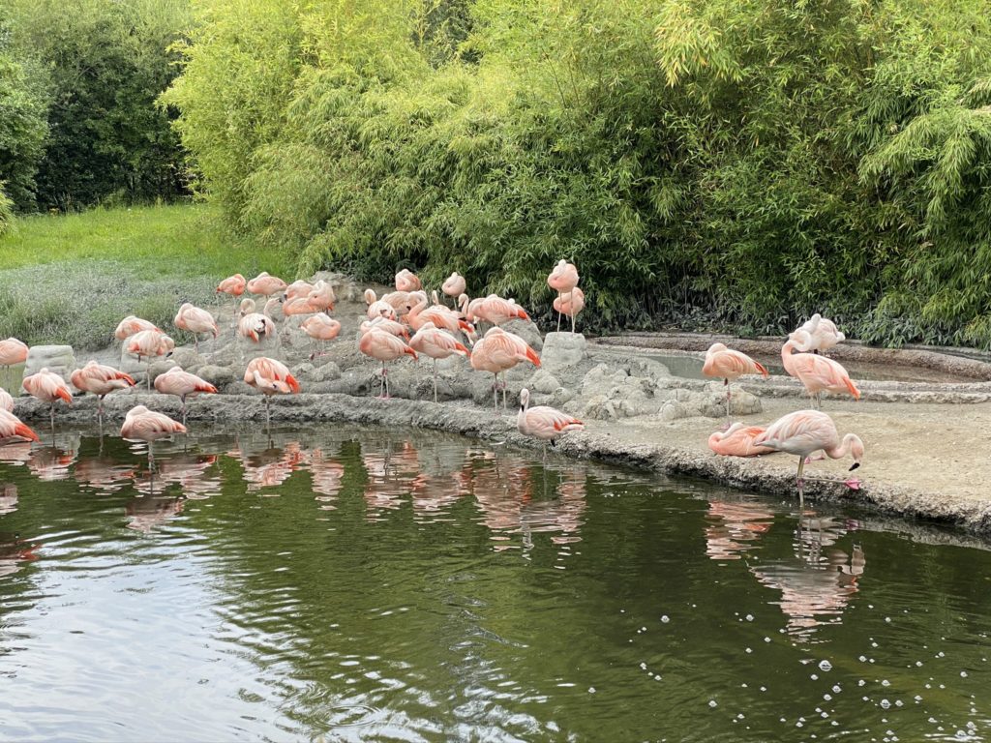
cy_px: 372
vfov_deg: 28.0
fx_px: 1489
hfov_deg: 36.8
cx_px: 496
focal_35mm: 52
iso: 20
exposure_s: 1/470
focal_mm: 6
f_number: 2
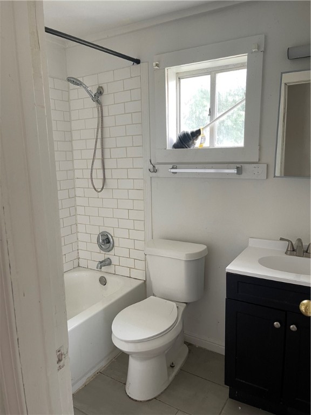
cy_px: 208
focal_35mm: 25
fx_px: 299
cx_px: 156
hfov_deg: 54.9
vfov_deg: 69.4
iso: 125
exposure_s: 1/71
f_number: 1.6
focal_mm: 5.1
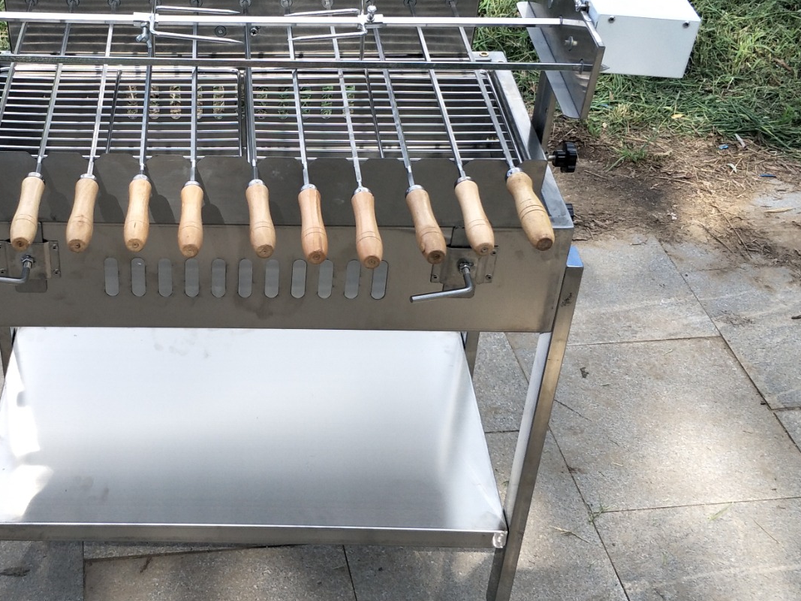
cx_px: 218
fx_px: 1041
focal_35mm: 45
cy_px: 265
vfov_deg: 32.1
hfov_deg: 41.1
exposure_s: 1/650
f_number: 1.7
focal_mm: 4.1
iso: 33
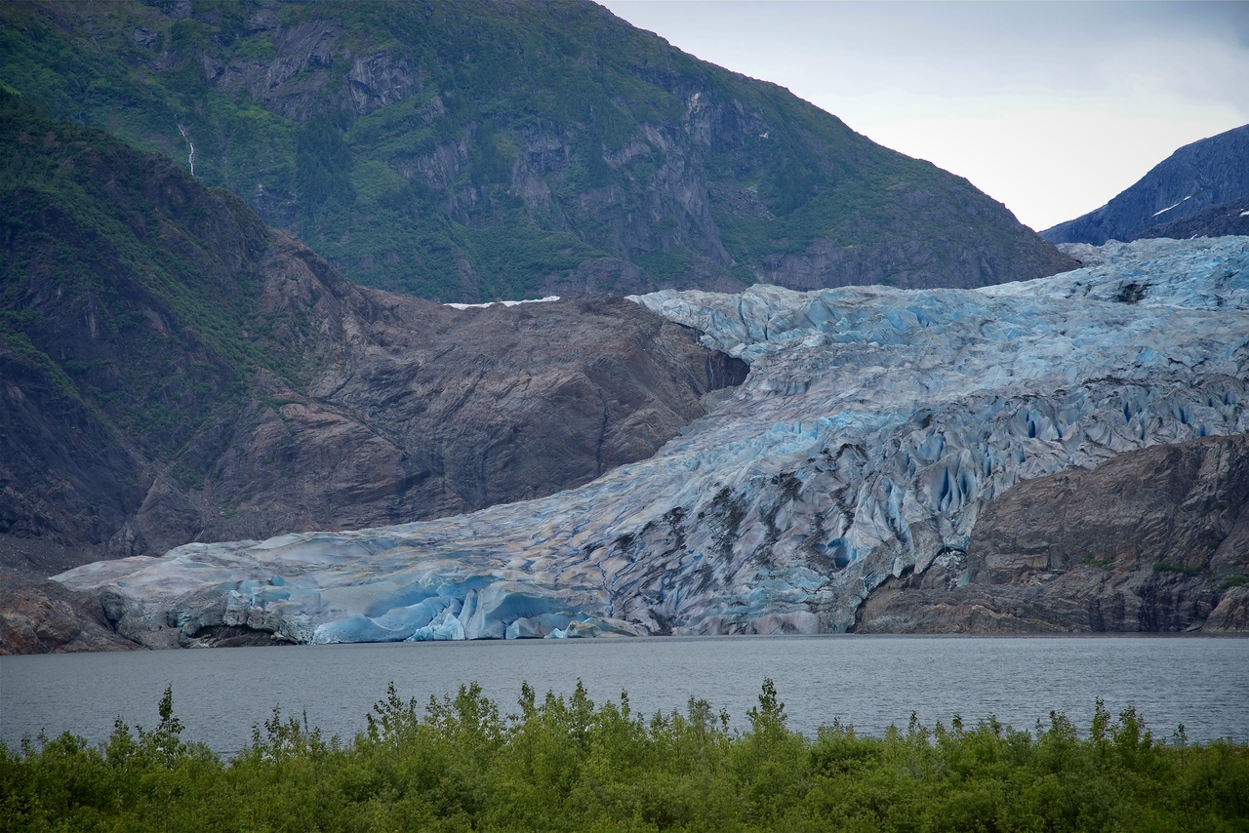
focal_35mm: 120
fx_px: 4164
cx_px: 624
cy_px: 416
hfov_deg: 17.1
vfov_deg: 11.4
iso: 100
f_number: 7.1
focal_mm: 120
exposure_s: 1/250
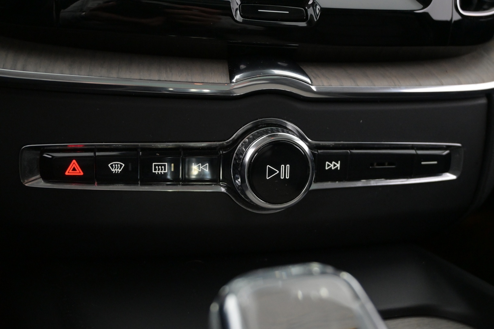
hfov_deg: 47.2
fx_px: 566
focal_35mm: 41
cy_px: 164
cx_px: 247
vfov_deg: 32.4
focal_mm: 27.5
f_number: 4.5
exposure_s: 1/40
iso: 3600
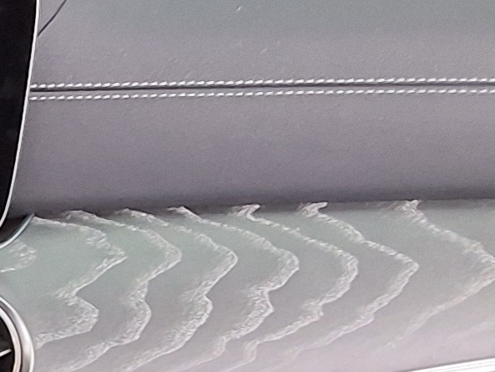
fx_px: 2203
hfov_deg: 10.9
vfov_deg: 9.6
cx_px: -699
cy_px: 247
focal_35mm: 154
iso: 160
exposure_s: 1/40
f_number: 1.9
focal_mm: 2.91
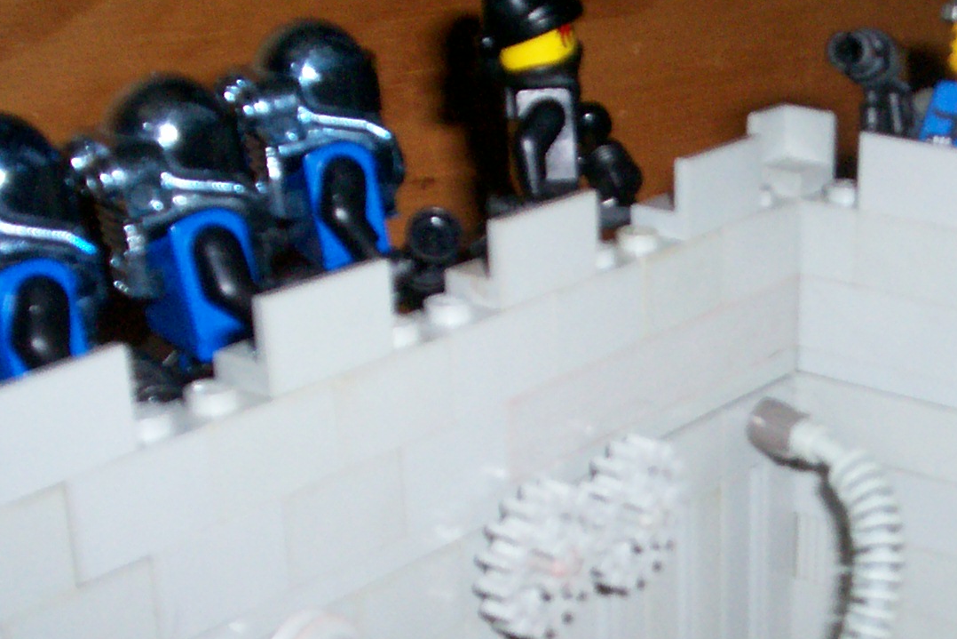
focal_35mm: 80
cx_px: 852
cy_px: 599
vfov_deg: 16.8
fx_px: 2127
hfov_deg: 24.7
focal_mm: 5.9
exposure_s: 1/64
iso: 140
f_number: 4.5
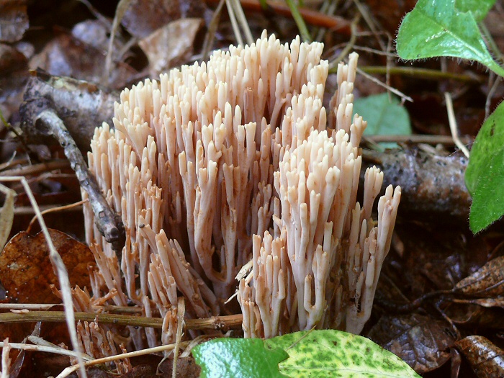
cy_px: 189
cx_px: 252
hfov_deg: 52.6
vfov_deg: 40.7
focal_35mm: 35
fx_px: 510
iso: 125
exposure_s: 1/30
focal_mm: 7.4
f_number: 2.8
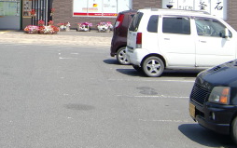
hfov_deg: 19.4
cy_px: -29
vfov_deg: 12.3
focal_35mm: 104
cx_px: -1
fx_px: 672
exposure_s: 1/800
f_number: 3
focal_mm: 6.9
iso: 64
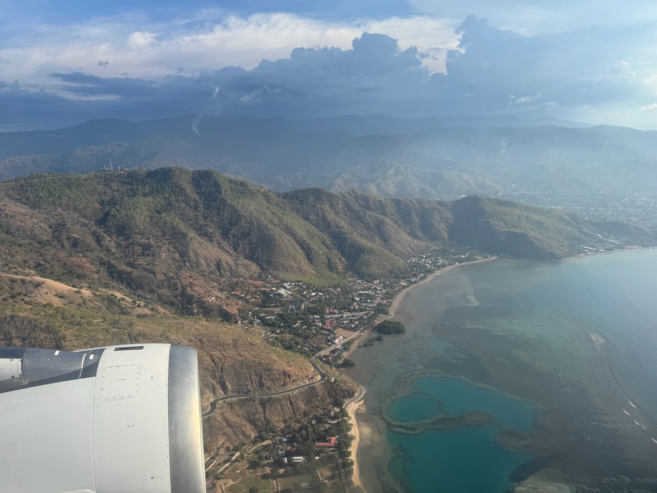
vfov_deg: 56.8
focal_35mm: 24
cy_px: 246
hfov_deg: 71.6
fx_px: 456
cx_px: 328
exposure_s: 1/3802
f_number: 1.78
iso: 80
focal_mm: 6.76
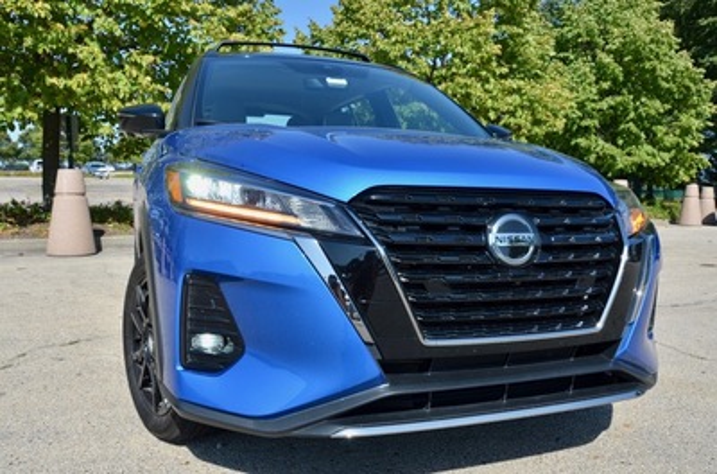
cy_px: 237
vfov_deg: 47.6
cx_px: 358
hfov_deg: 67.5
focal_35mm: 27
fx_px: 536
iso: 100
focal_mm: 18
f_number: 8
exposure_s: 1/250
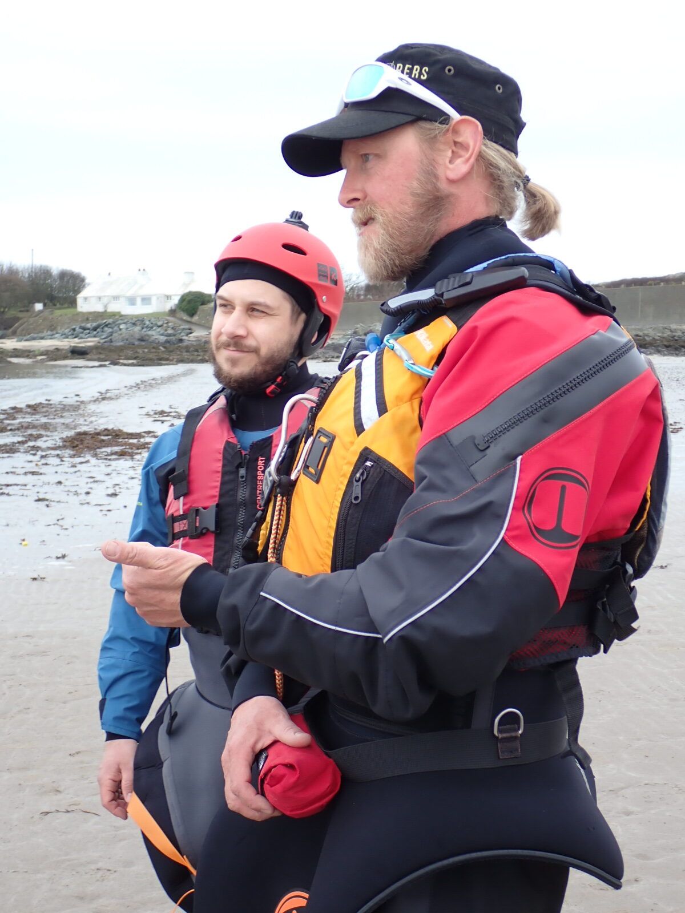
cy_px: 456
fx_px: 1240
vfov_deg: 40.4
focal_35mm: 47
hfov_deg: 30.9
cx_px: 342
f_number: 3.1
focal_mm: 8.4
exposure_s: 1/160
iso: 100
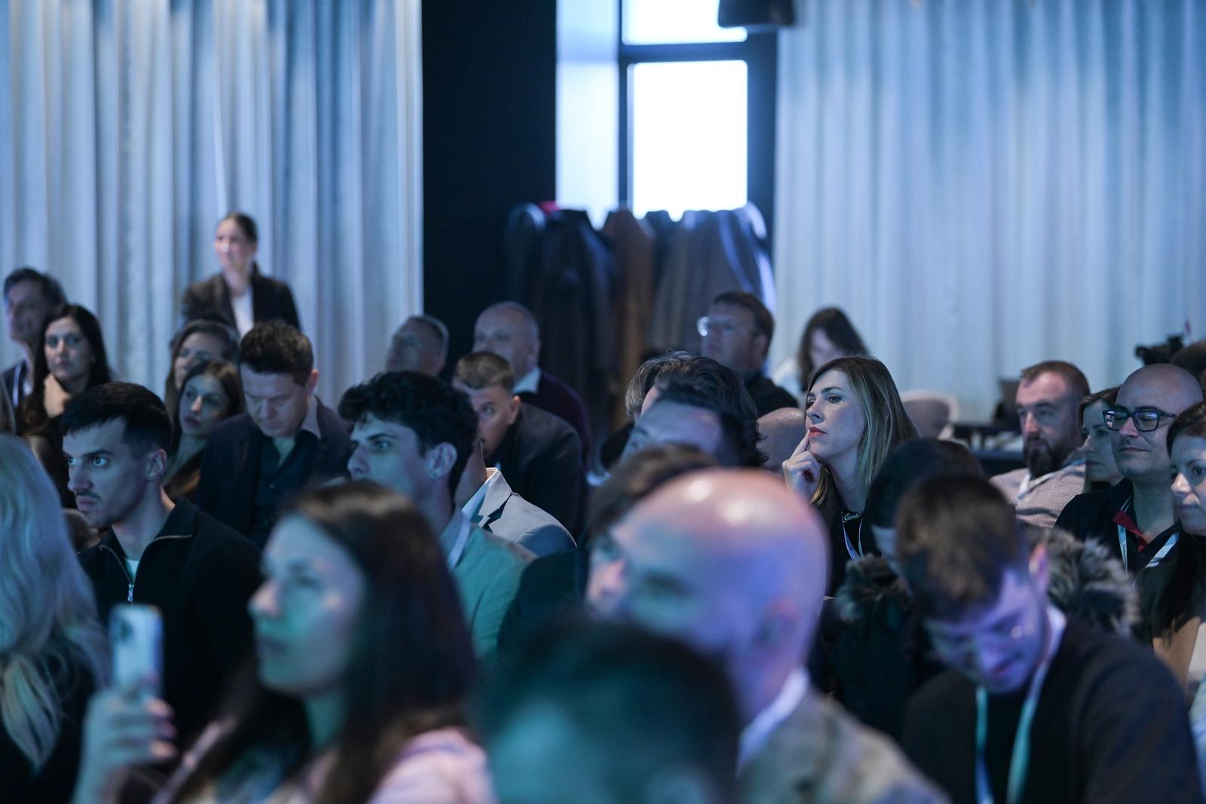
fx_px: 3886
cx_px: 603
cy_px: 402
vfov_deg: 11.8
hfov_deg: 17.6
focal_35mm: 116
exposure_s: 1/100
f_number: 2.8
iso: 1600
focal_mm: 116
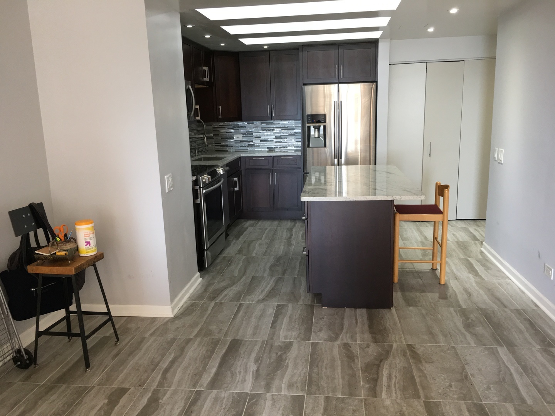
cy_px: 208
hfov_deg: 61.7
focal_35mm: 29
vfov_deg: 48.2
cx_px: 278
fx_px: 465
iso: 80
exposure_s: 1/30
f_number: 2.2
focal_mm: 4.15
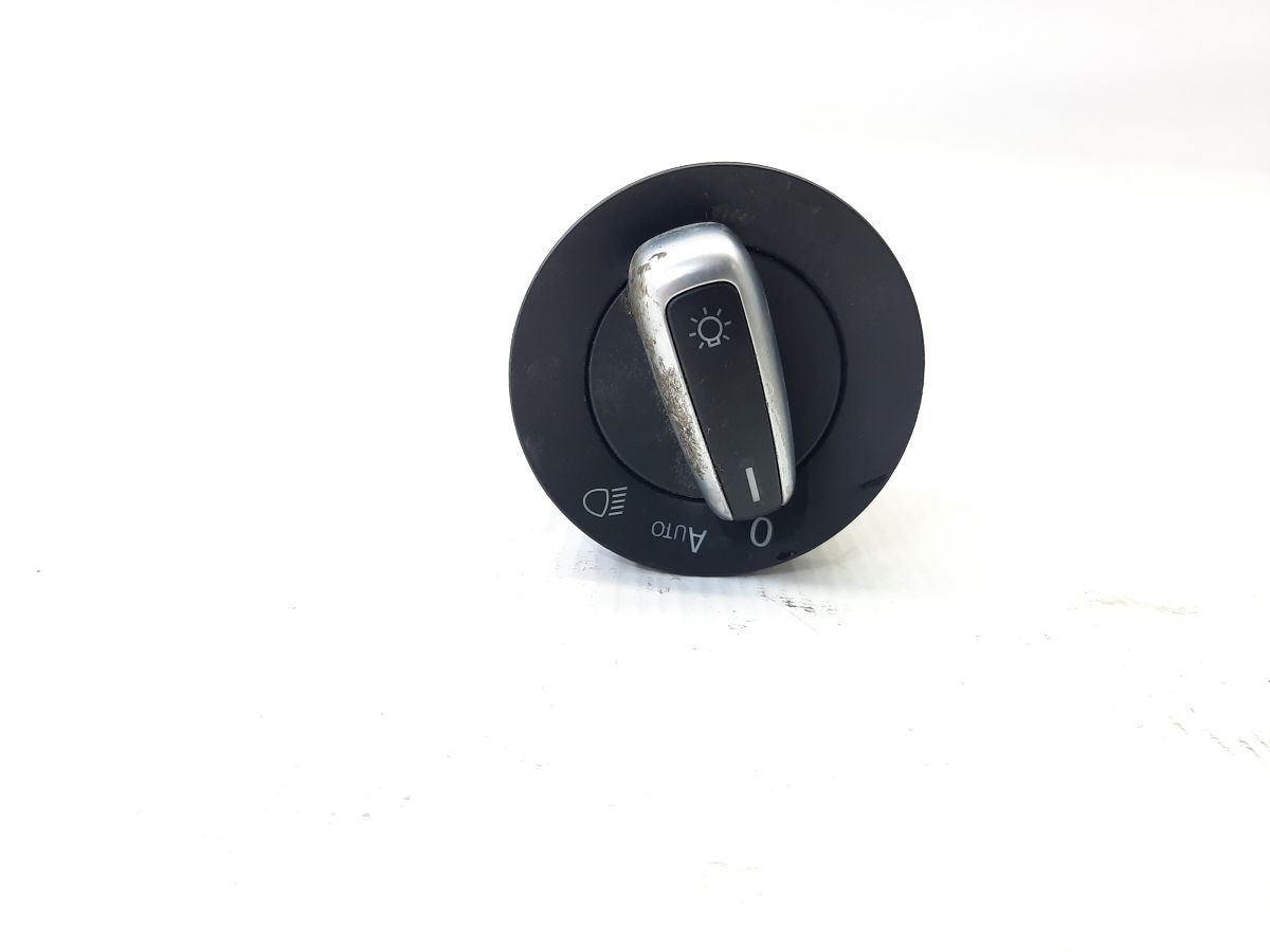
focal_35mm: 25
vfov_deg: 54.9
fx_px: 917
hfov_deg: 69.4
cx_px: 635
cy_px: 476
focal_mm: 4.6
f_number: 2
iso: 125
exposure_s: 1/50
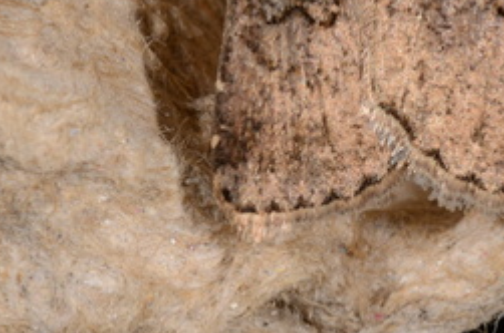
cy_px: -177
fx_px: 5608
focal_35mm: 402
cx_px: 416
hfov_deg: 5.1
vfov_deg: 3.4
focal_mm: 85
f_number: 25
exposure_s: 1/60
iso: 100
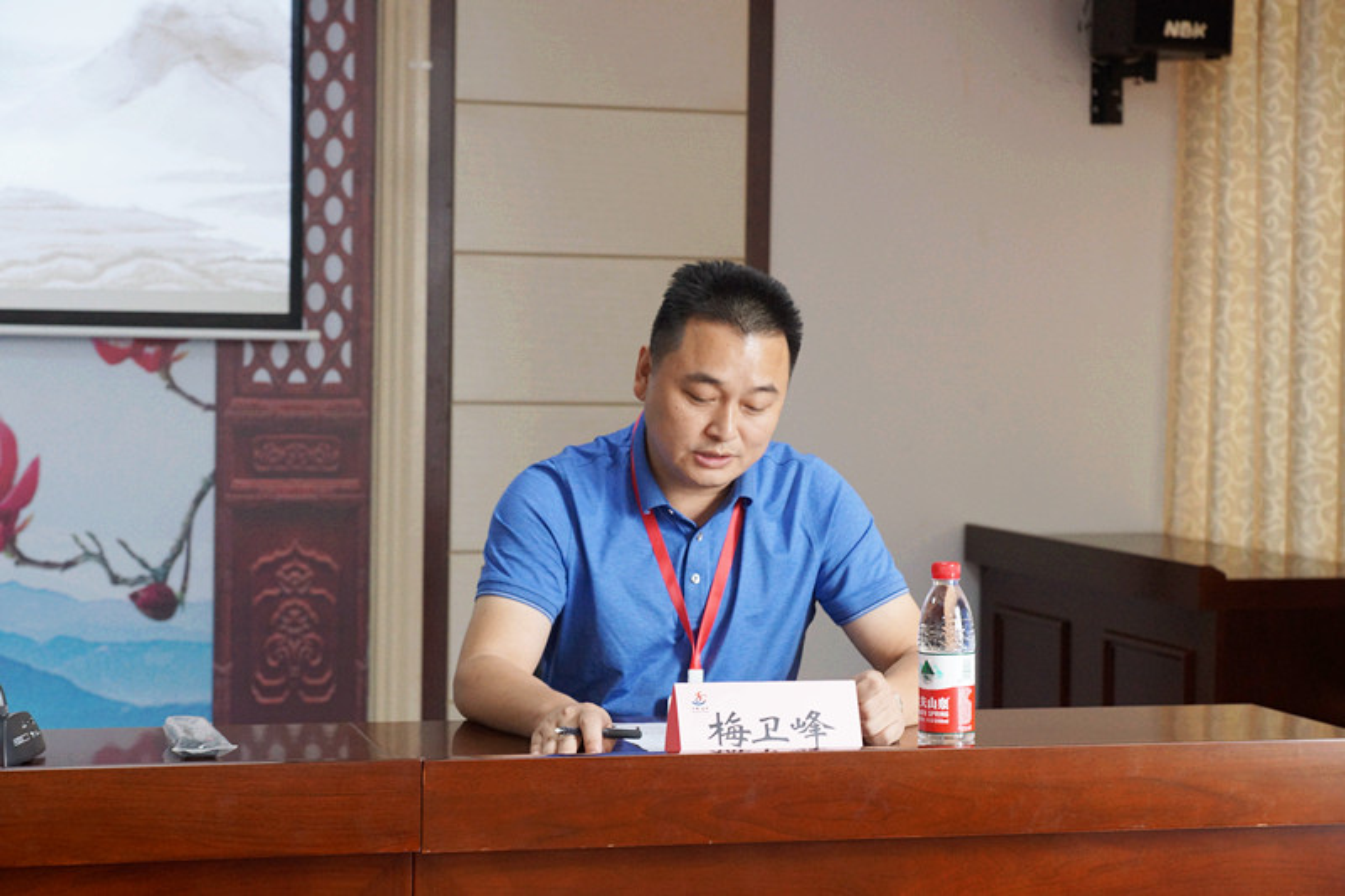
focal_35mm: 75
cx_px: 672
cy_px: 448
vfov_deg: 18.2
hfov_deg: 27.0
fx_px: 2801
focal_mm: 50
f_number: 4.5
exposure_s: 1/100
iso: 800
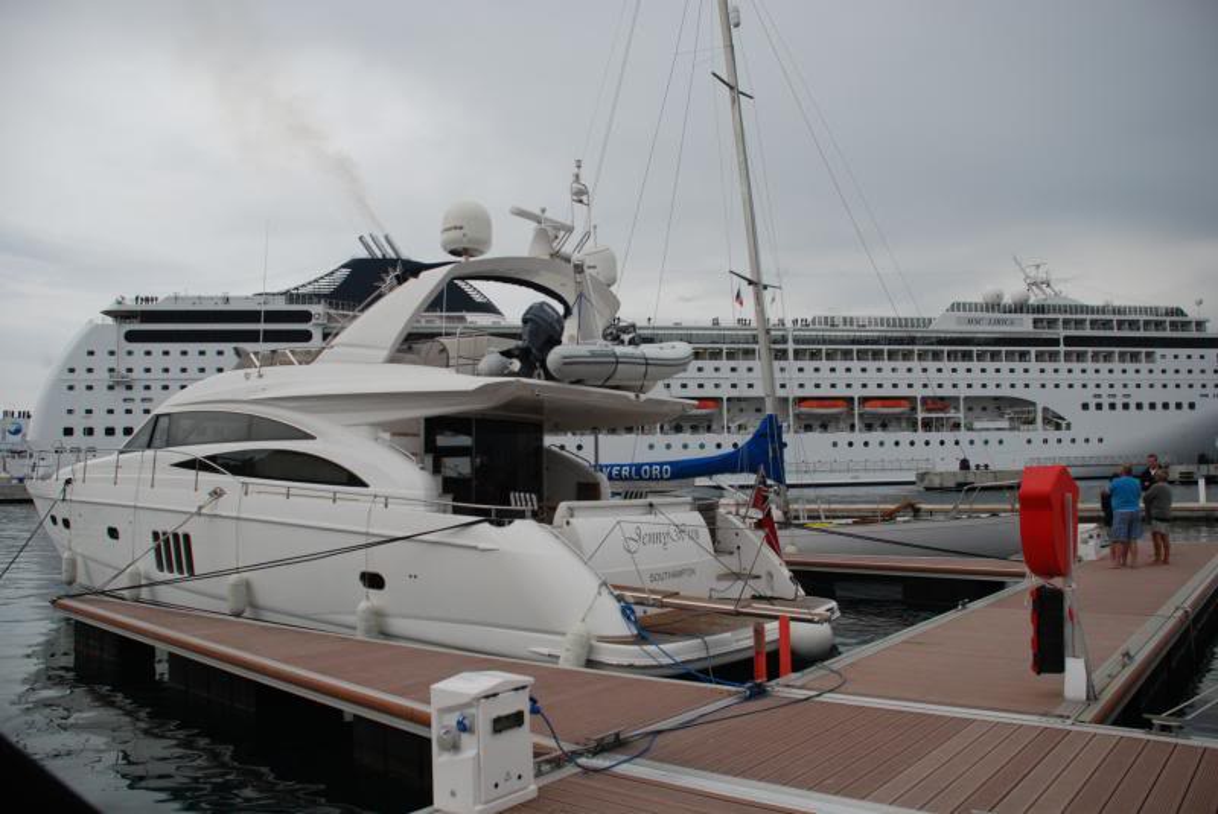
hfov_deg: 67.3
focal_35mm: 27
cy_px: 407
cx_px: 609
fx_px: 914
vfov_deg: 48.0
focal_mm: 18
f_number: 3.5
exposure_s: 1/500
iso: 100
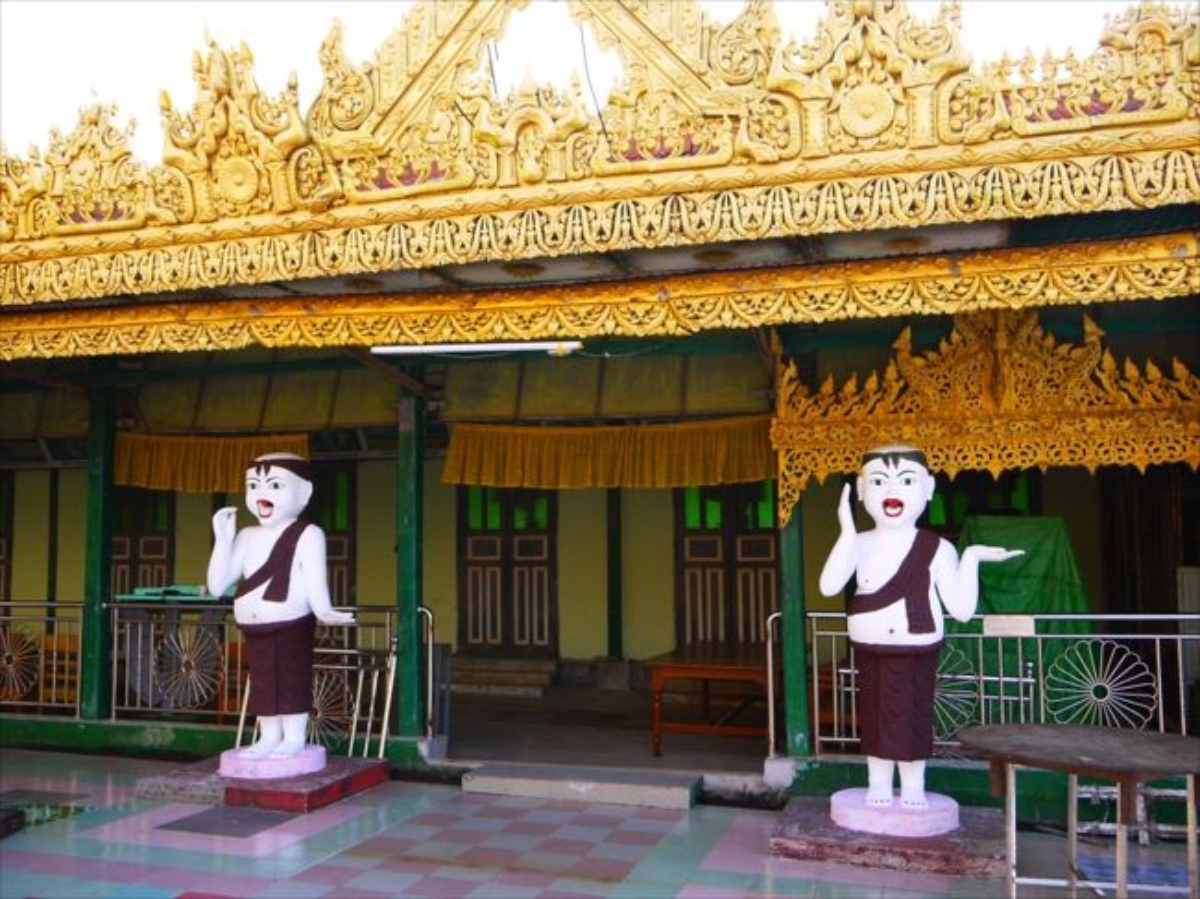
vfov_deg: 41.8
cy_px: 450
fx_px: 1178
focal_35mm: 34
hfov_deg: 54.0
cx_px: 600
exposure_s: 1/125
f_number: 4.5
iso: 100
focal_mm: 17
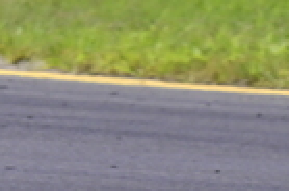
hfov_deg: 0.6
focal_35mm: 3462
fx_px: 27729
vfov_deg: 0.4
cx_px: -233
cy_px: -38
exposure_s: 1/640
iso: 500
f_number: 11
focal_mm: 600
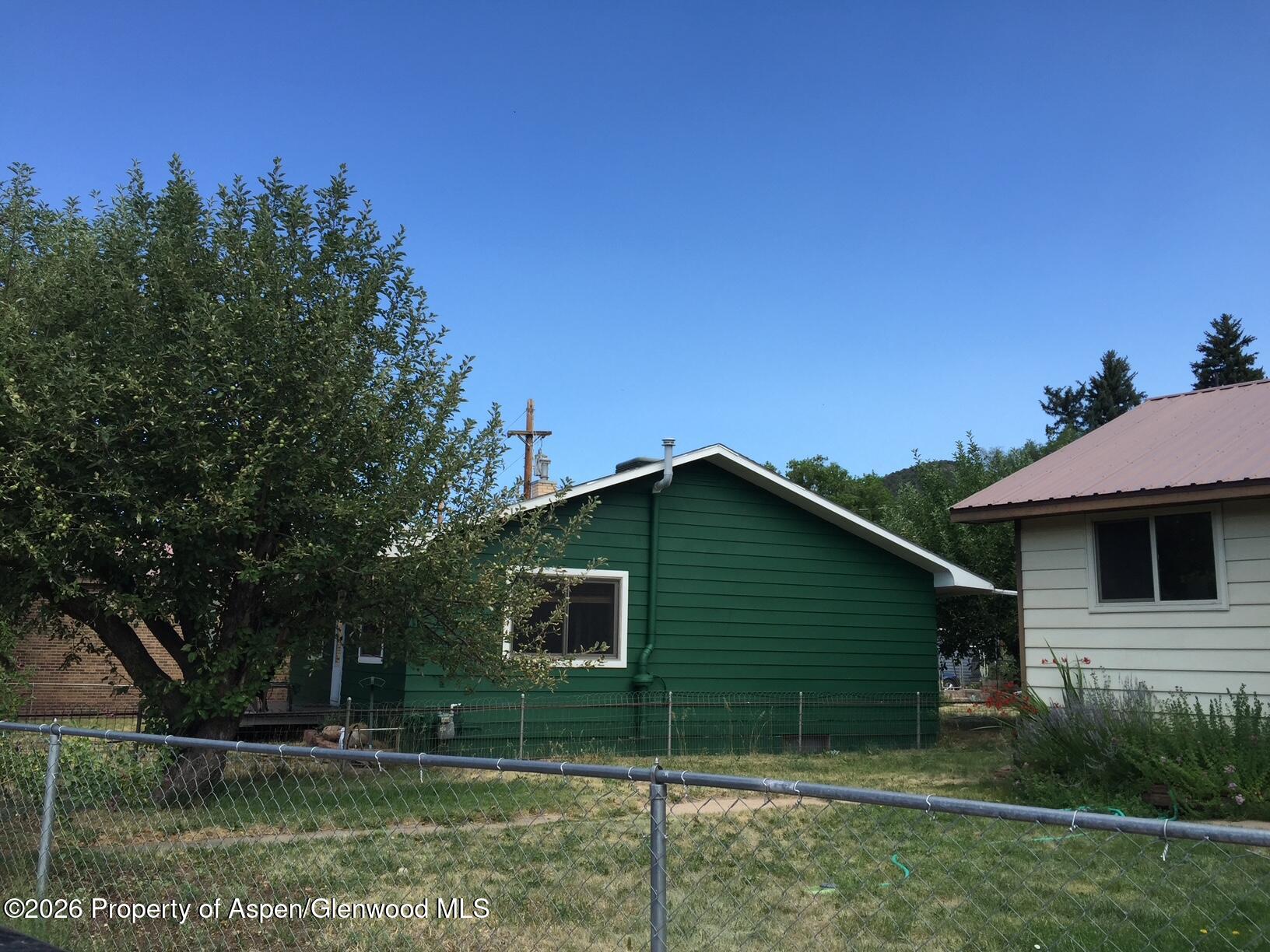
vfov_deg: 48.2
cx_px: 635
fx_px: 1064
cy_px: 476
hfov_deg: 61.7
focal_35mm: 29
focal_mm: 4.15
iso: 32
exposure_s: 1/860
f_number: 2.2
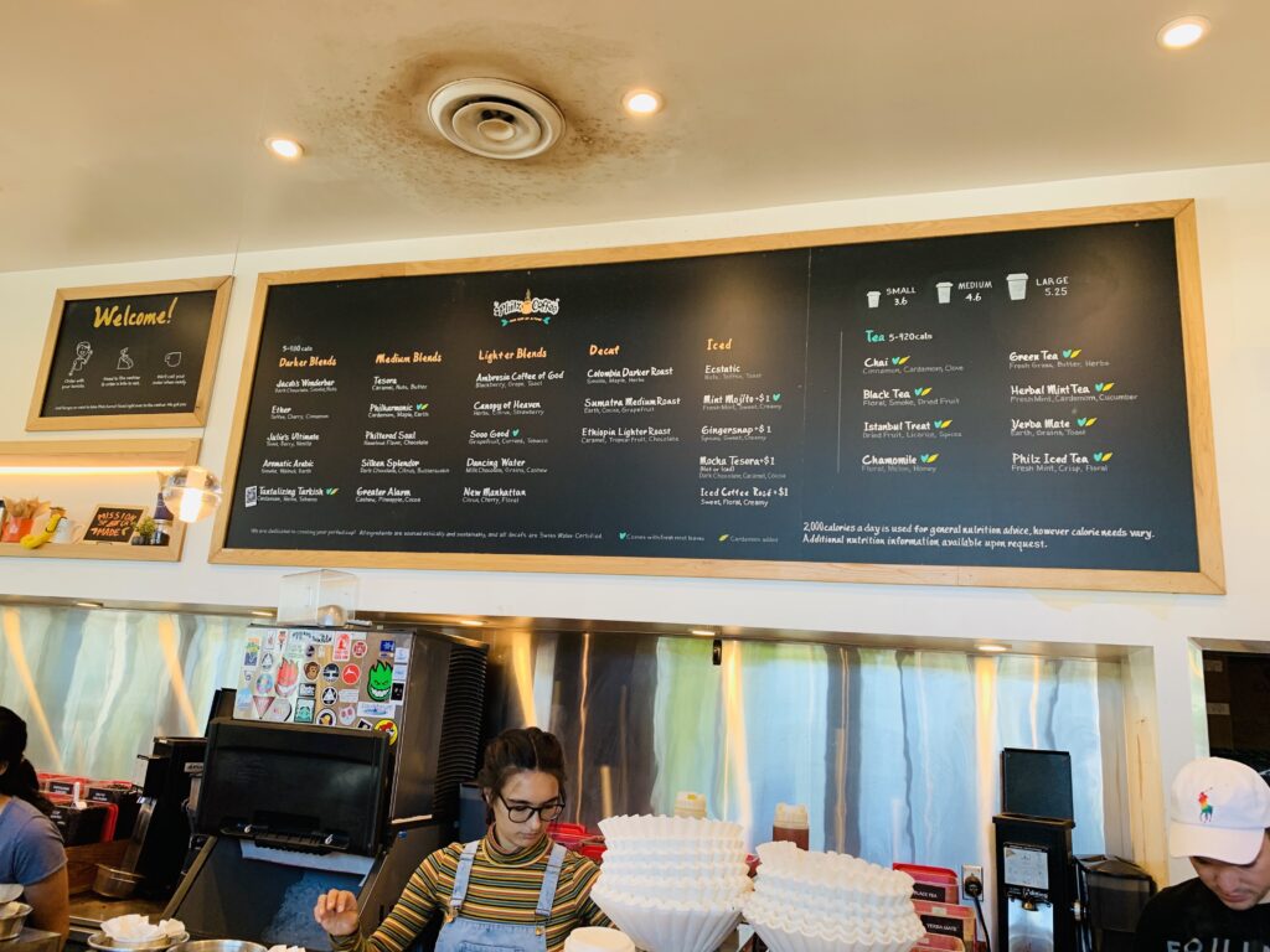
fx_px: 954
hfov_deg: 67.3
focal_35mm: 26
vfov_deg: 53.1
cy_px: 476
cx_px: 635
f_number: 1.8
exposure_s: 1/60
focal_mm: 4.25
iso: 100
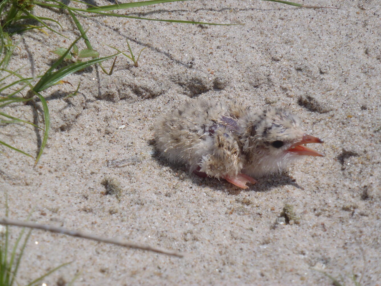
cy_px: 143
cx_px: 190
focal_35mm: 140
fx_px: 1541
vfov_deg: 10.6
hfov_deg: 14.1
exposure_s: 1/640
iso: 80
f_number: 5.9
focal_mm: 25
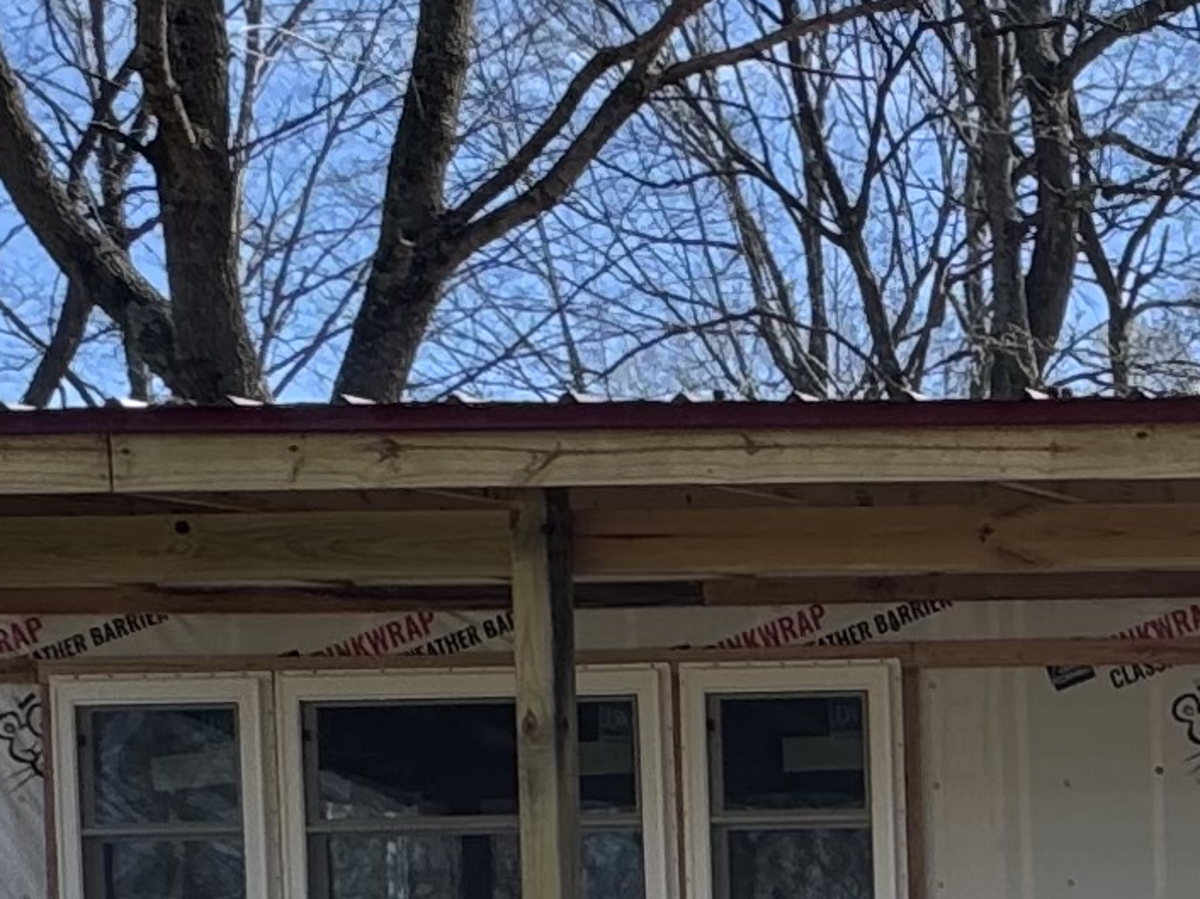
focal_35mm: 80
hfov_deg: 19.3
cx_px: 2072
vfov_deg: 17.2
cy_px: 1190
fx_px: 2772
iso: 40
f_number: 2.2
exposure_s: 1/357
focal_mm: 2.22
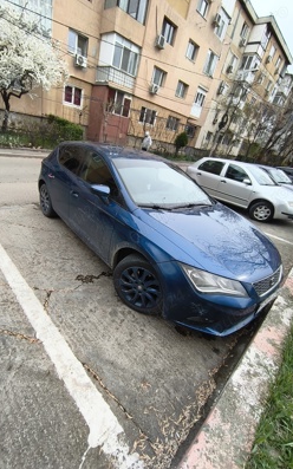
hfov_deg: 70.8
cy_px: 234
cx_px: 125
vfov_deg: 97.8
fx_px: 204
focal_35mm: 16
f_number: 2.2
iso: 50
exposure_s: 1/834
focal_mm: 1.65
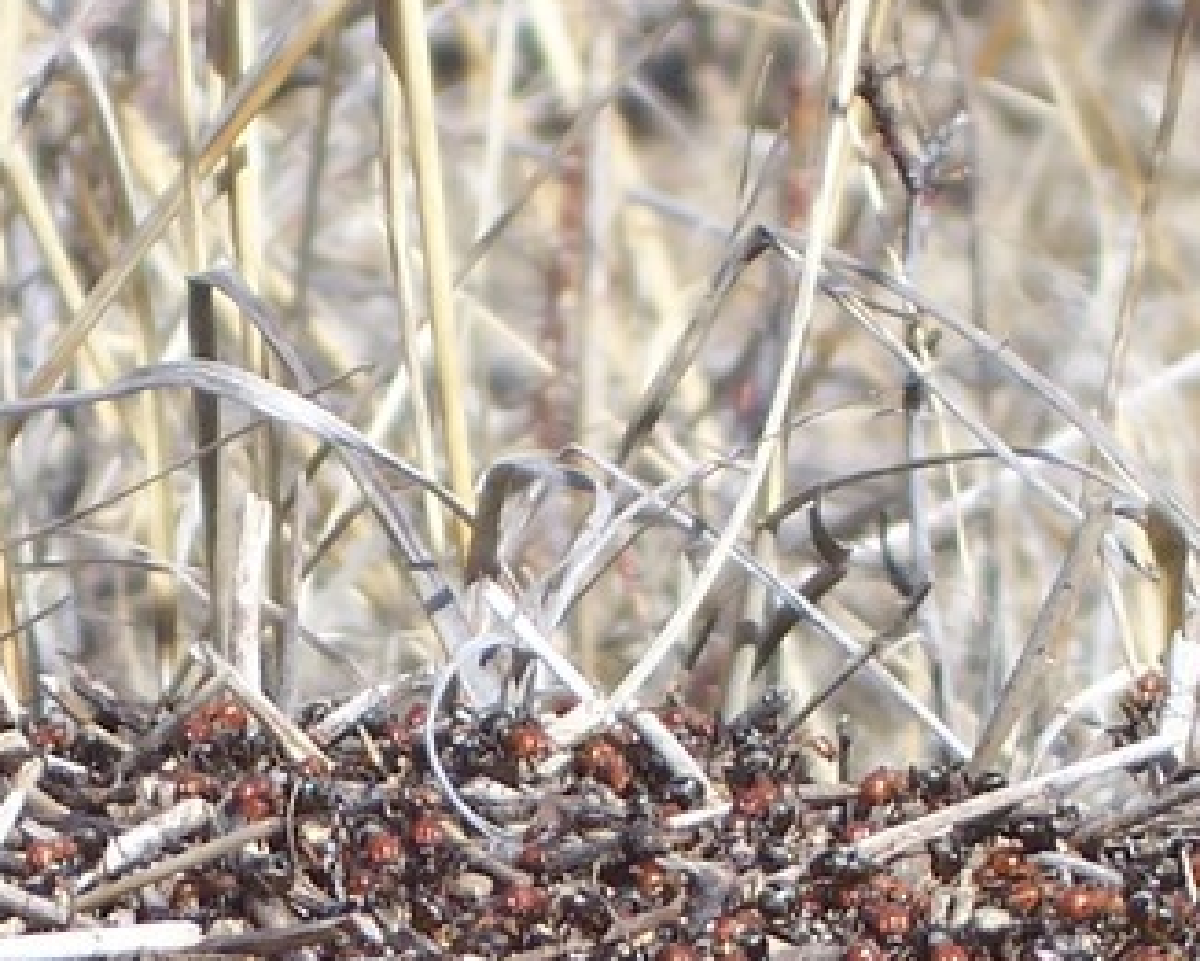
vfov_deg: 4.6
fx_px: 11795
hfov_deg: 5.8
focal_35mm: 332
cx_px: 390
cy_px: 1359
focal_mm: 16.8
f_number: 4.8
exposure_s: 1/350
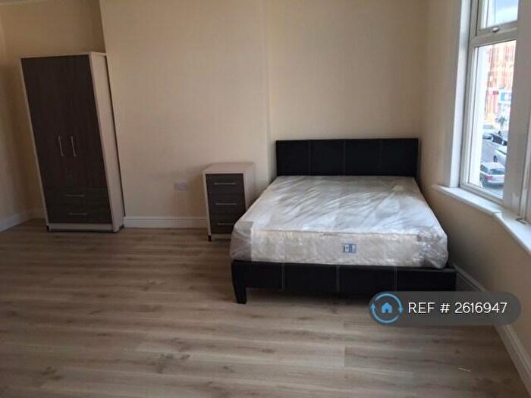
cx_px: 266
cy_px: 199
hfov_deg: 61.7
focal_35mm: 29
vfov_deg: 48.2
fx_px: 445
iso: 40
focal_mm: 4.15
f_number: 2.2
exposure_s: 1/100
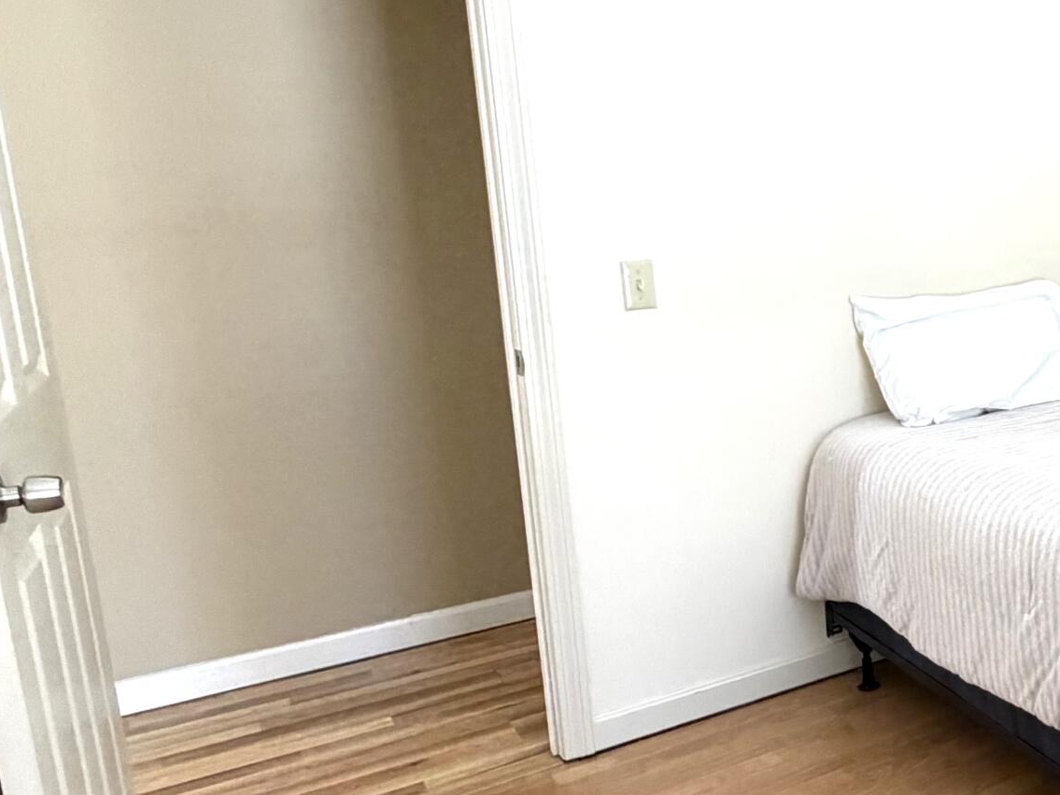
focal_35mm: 37
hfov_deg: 39.7
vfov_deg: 38.7
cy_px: 379
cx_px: 1196
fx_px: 1133
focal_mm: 2.22
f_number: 2.2
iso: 500
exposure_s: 1/60
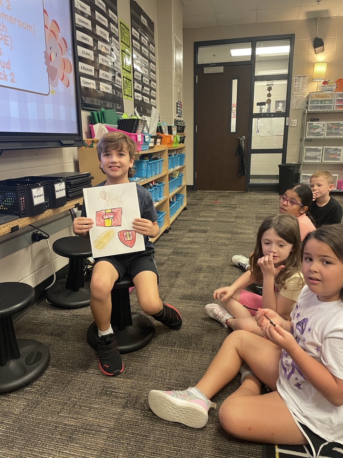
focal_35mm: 26
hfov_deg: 53.1
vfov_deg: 67.3
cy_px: 229
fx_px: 344
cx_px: 172
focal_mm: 4.2
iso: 320
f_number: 1.6
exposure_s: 1/60
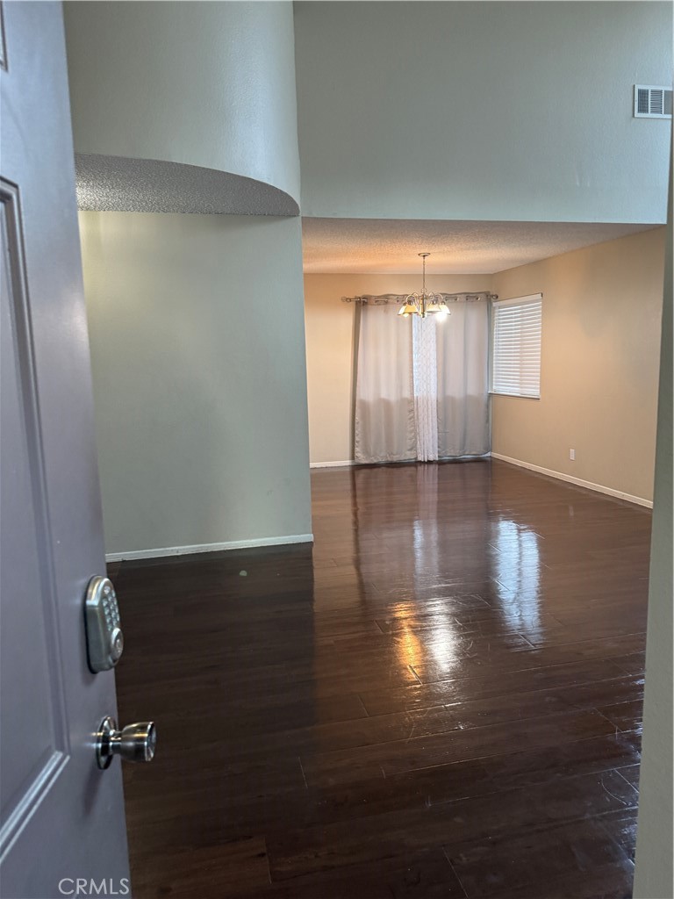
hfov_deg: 56.8
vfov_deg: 71.6
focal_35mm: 24
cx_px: 337
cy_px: 450
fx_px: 623
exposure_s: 1/60
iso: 250
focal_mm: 6.76
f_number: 1.78
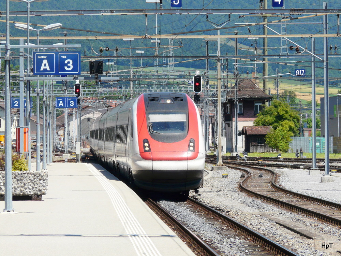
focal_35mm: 244
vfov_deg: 6.1
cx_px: 170
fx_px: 2404
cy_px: 128
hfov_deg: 8.1
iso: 100
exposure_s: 1/400
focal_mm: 40
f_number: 5.6
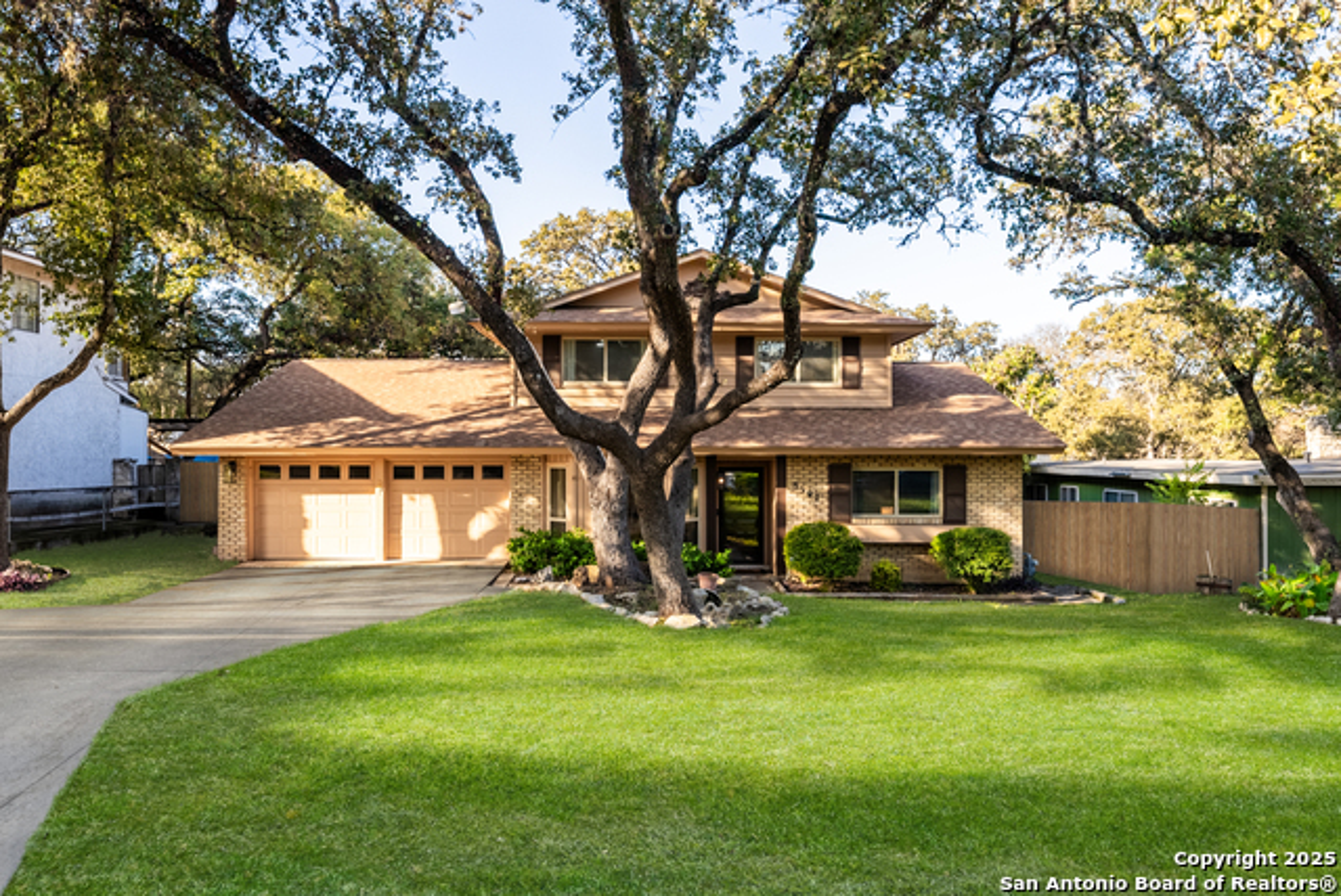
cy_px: 448
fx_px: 895
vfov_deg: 53.2
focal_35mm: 24
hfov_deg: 73.7
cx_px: 670
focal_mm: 24
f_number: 6.3
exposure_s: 1/2500
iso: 1000
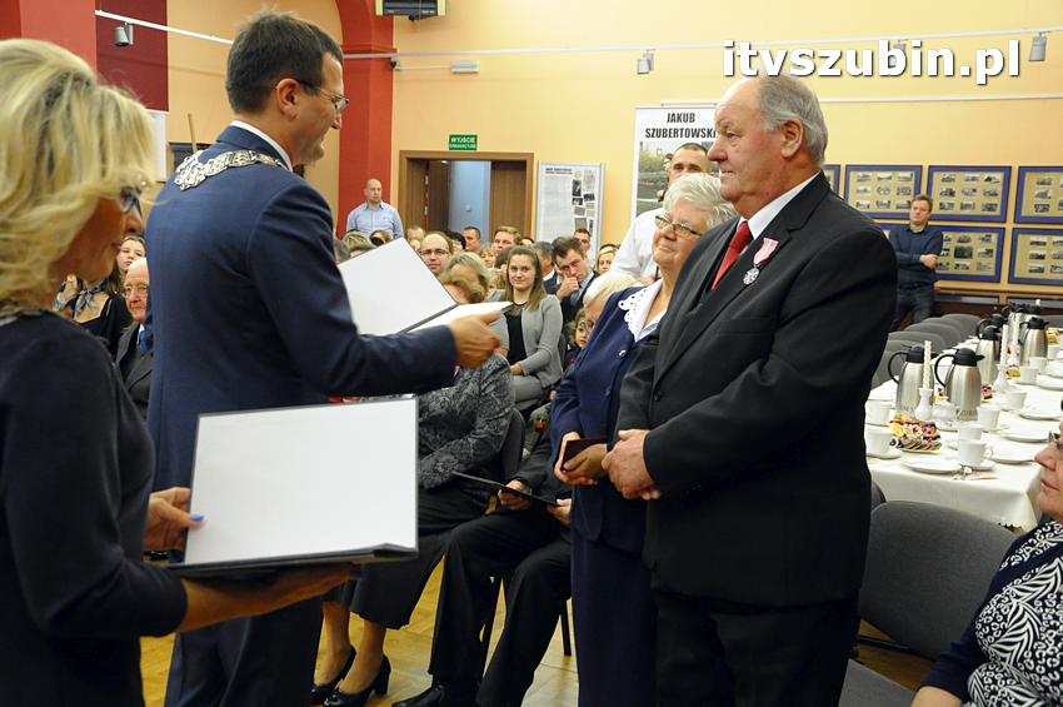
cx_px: 532
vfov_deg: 34.1
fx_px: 1150
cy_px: 354
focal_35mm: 39
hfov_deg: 49.6
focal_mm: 26
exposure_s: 1/80
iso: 2500
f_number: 5.6
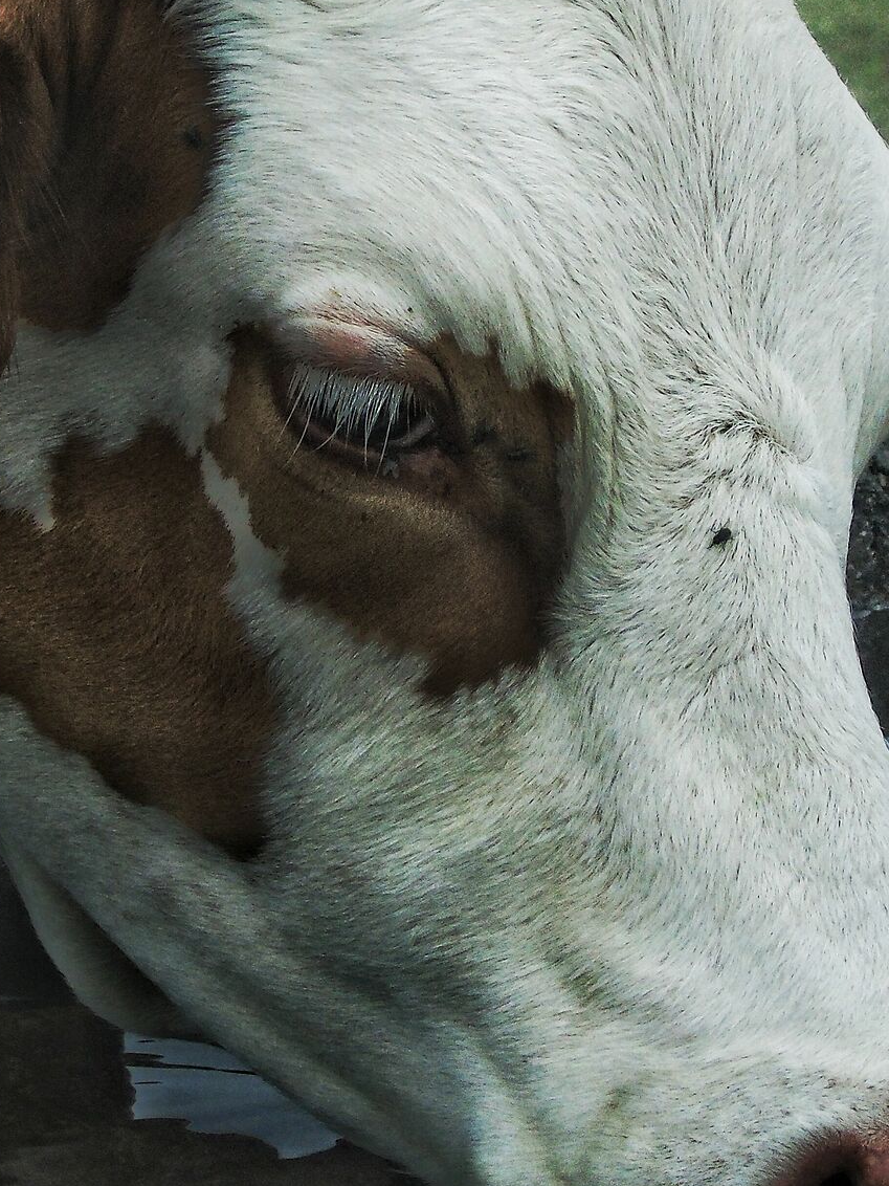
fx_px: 9006
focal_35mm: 263
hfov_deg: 5.7
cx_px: 474
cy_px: 425
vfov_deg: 7.5
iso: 80
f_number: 4.6
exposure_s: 1/500
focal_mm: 22
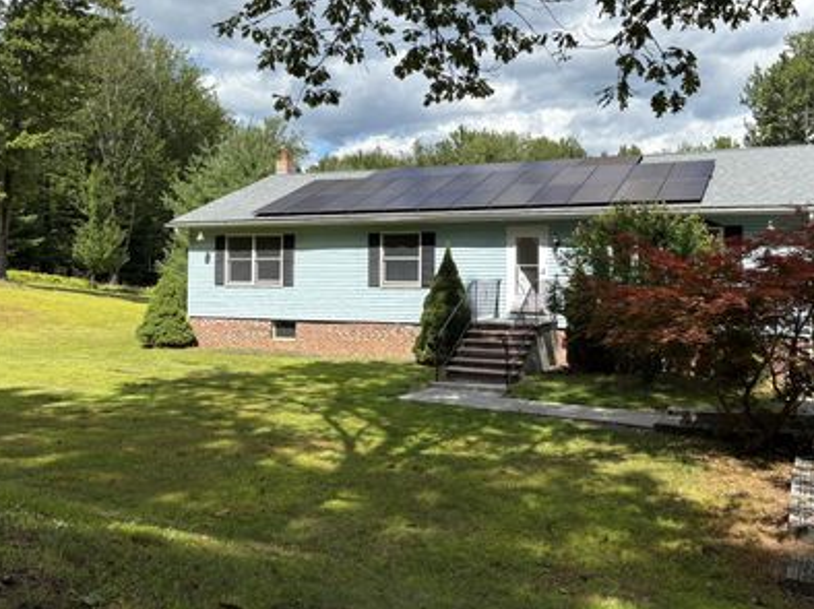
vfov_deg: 42.7
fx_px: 776
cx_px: 473
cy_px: 238
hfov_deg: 55.1
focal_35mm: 33
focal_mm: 5.96
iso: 50
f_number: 1.6
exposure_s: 1/3448
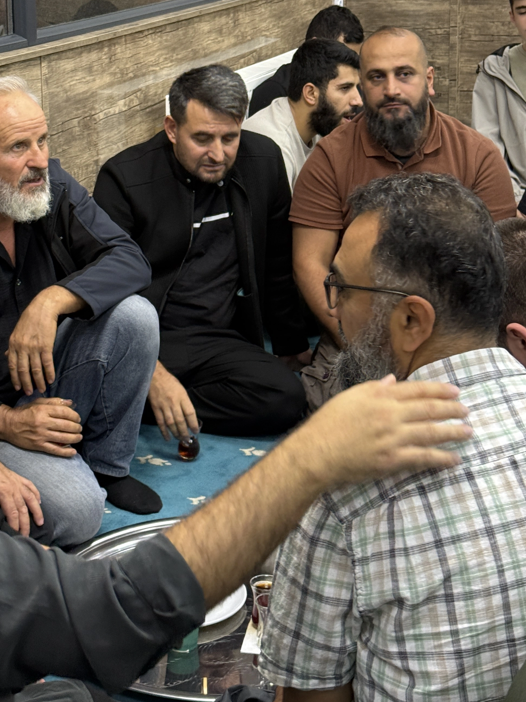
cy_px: 156
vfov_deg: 25.6
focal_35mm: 75
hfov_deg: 19.6
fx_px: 1520
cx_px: 193
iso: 200
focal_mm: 6.76
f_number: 1.78
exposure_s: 1/50
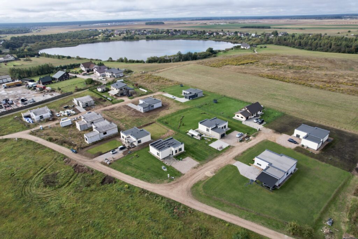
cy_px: 120
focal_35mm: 22
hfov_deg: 78.6
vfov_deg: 57.2
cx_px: 179
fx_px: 219
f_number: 2.8
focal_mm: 8.38
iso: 140
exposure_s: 1/1250
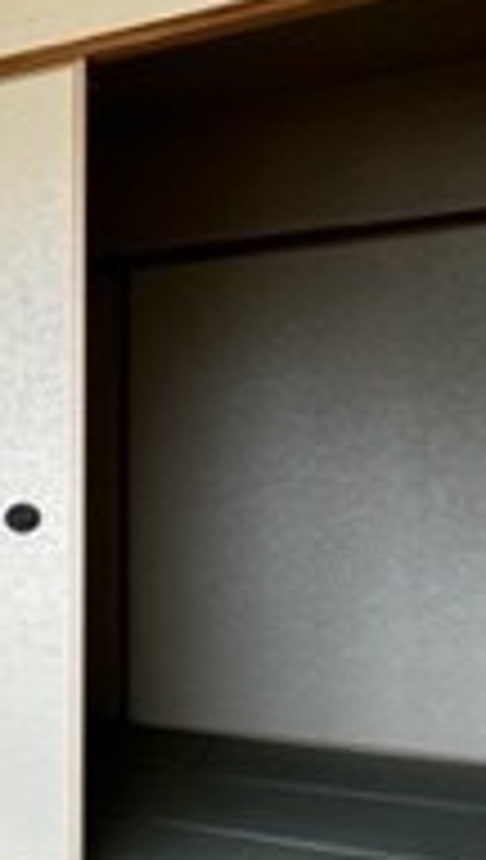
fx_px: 1164
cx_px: -837
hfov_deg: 12.9
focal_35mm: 51
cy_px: 518
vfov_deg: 40.3
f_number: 2.2
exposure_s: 1/99
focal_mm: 2.22
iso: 160
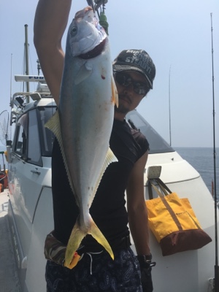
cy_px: 146
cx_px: 110
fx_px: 245
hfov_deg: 48.2
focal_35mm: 29
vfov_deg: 61.7
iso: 25
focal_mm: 4.15
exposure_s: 1/2404
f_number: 2.2
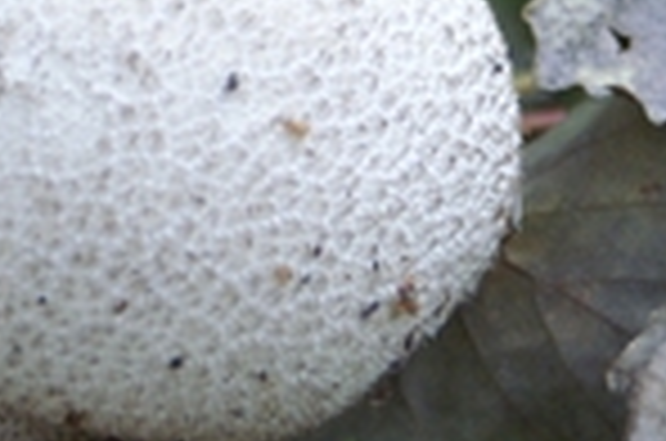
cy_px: -214
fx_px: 8418
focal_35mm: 456
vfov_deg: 3.0
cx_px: 81
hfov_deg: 4.5
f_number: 5
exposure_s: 1/80
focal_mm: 75
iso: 800
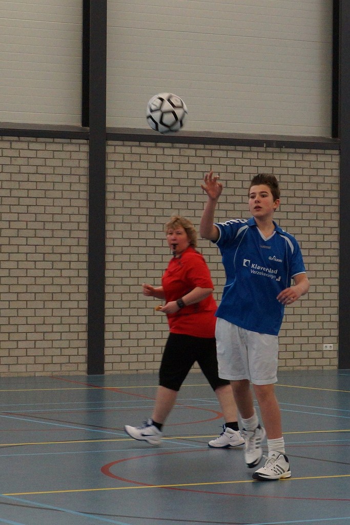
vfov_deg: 33.4
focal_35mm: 60
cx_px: 175
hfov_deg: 22.6
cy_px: 262
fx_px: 875
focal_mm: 40
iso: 1250
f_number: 5.6
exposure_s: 1/160
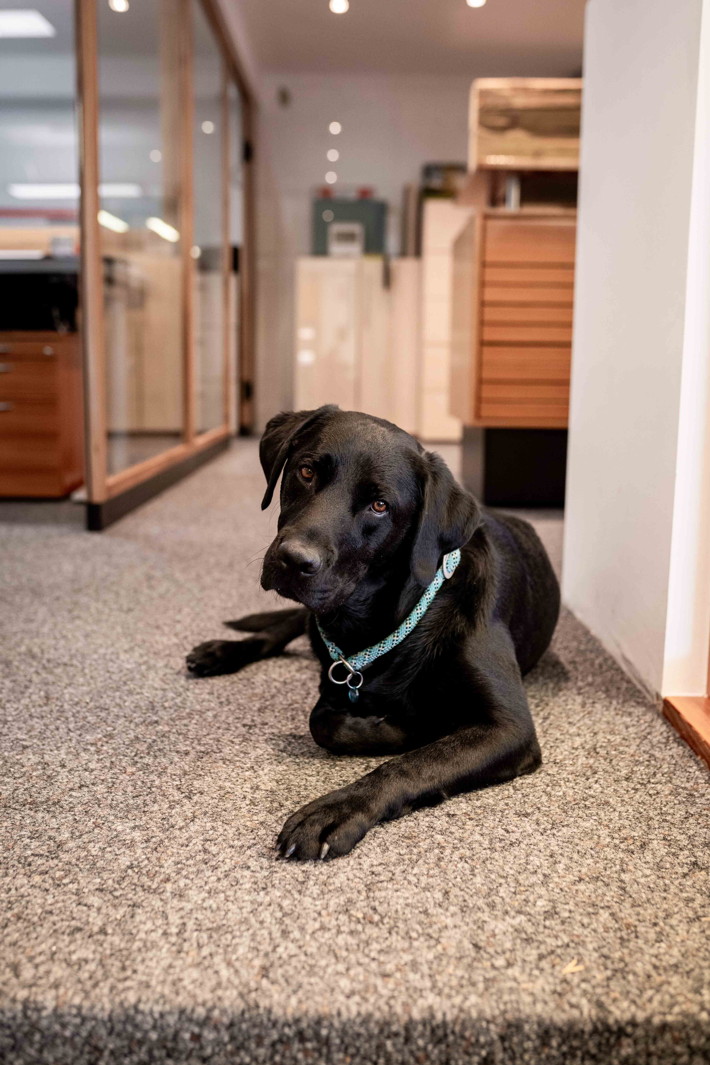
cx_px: 357
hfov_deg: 36.9
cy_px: 528
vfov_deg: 53.1
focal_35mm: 36
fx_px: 1065
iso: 1600
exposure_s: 1/125
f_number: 2.8
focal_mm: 35
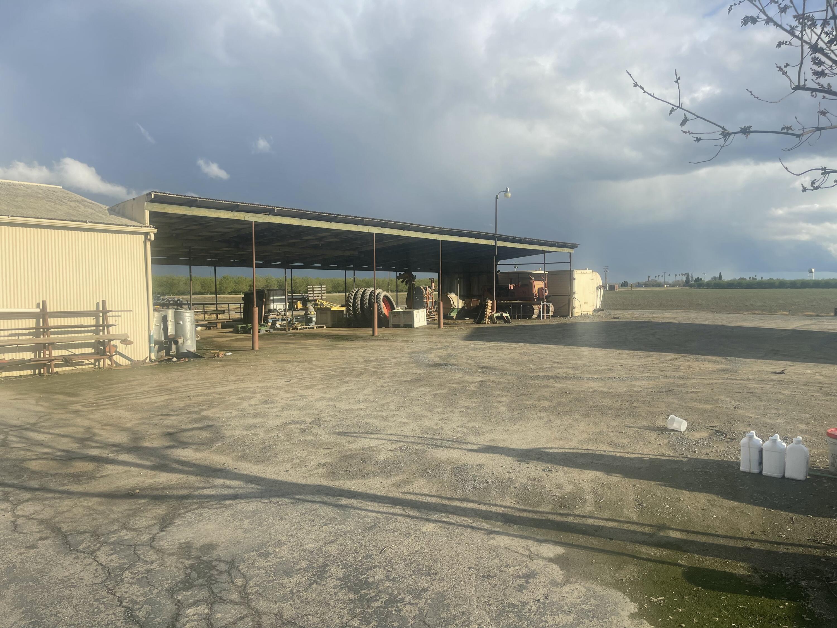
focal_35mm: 25
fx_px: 604
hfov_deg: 69.4
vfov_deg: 54.9
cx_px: 418
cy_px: 314
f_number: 1.6
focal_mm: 5.1
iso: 32
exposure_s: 1/3165
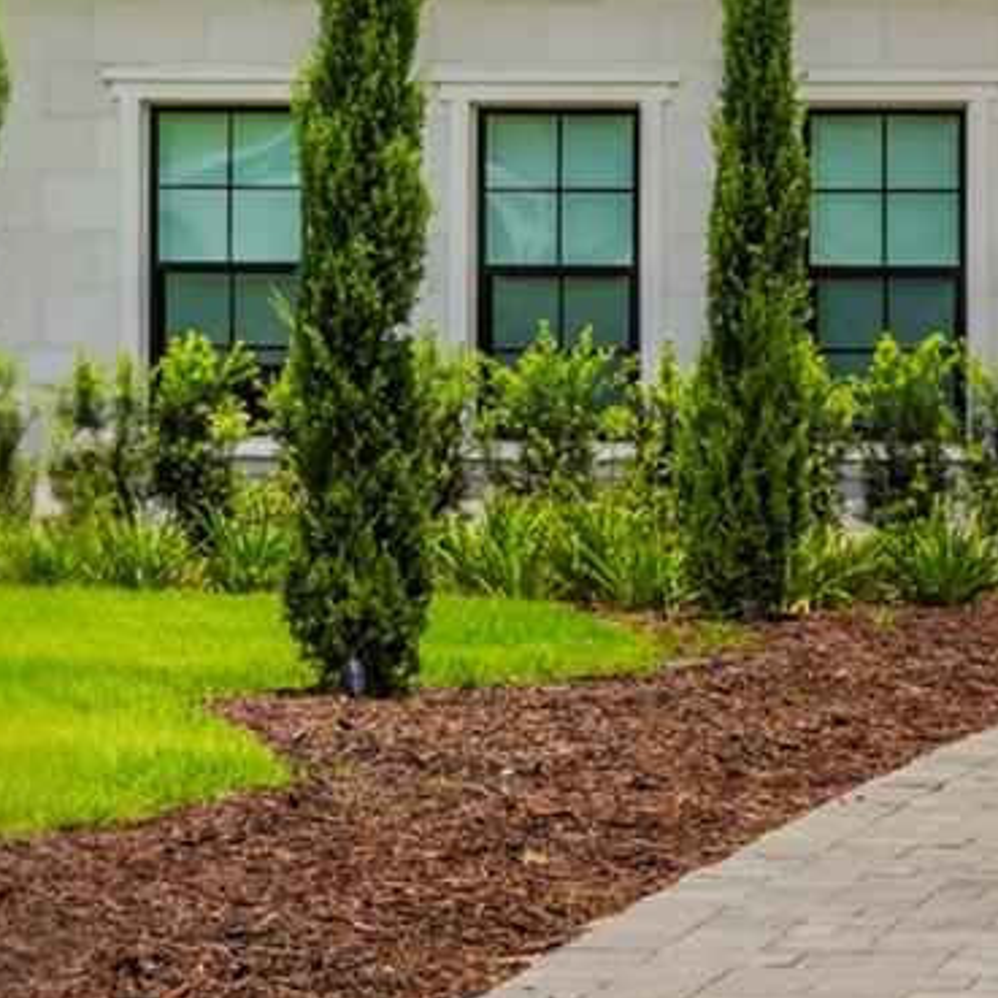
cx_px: 1804
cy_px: 8
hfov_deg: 10.0
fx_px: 5415
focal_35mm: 166
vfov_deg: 10.4
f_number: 6.3
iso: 100
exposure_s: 1/500
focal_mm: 30
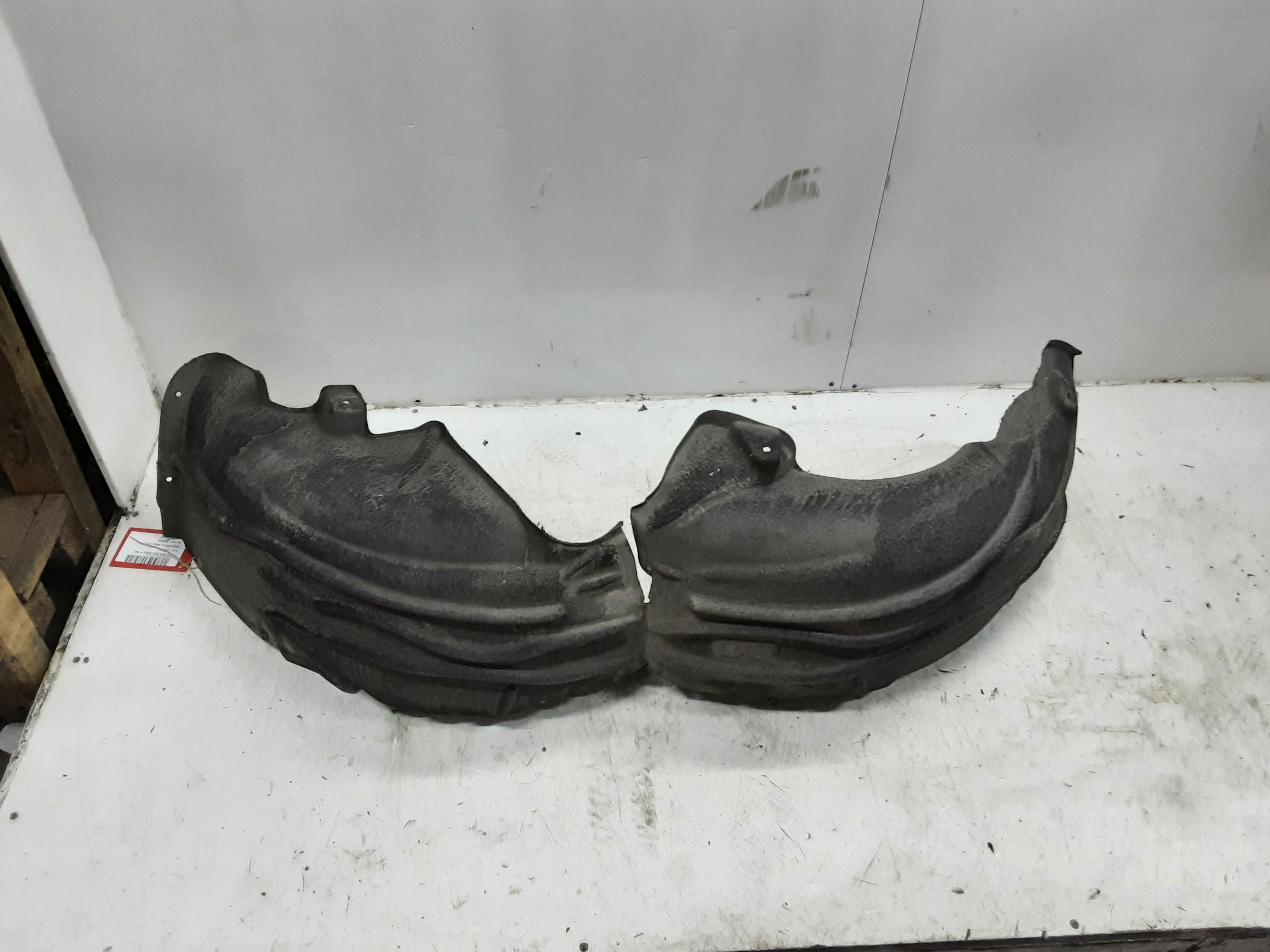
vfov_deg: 51.4
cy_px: 476
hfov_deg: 65.3
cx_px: 635
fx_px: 991
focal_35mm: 27
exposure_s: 1/50
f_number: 1.9
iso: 200
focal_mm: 2.91
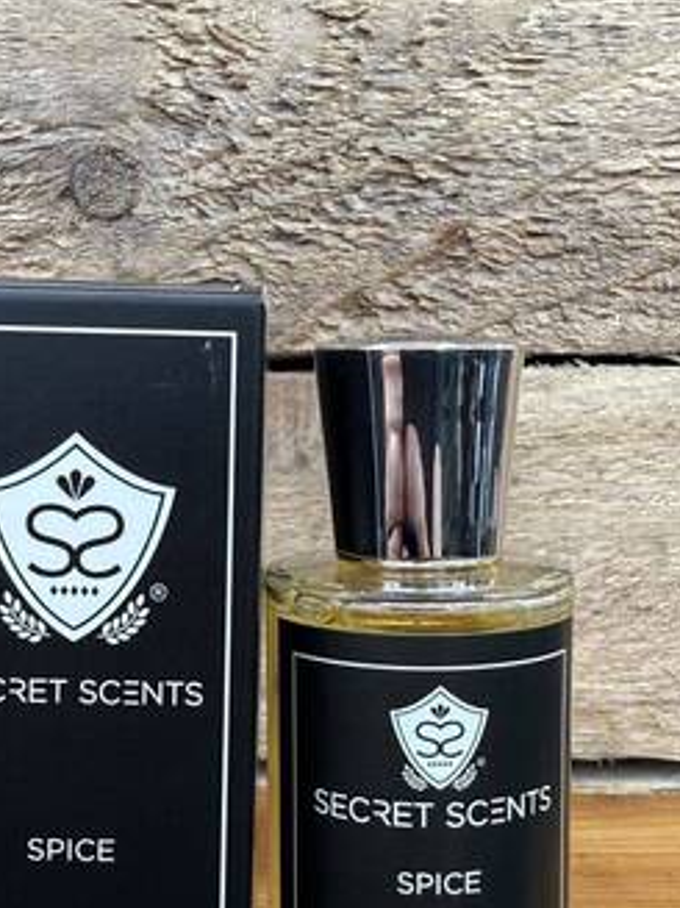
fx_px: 1153
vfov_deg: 42.7
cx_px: 297
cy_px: 550
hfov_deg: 32.8
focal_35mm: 44
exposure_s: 1/100
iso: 160
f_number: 2.2
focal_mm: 2.22
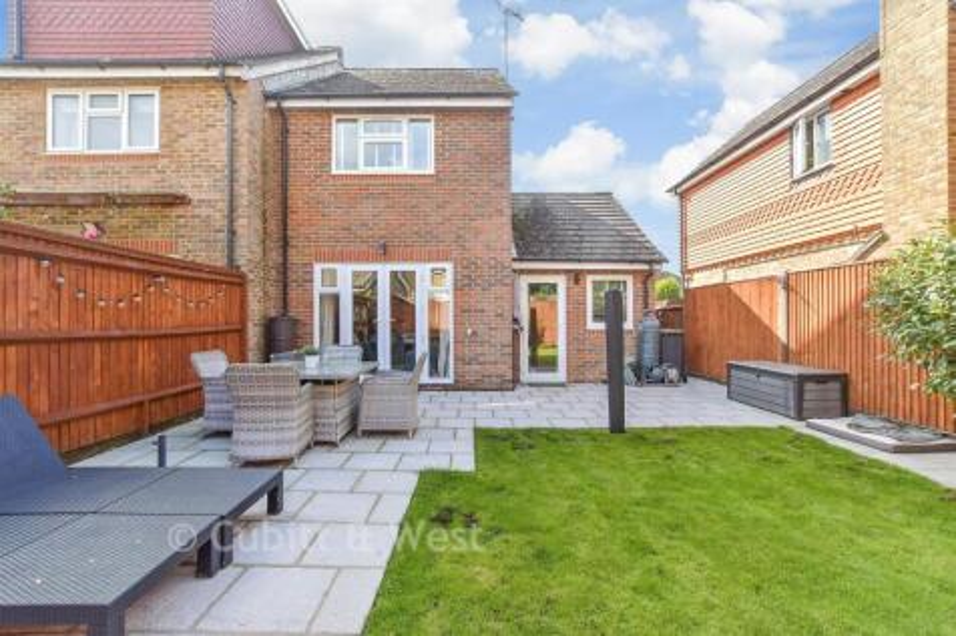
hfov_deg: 100.4
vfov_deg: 77.3
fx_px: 398
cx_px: 478
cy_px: 318
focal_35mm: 15
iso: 160
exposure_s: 1/125
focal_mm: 10
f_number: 8
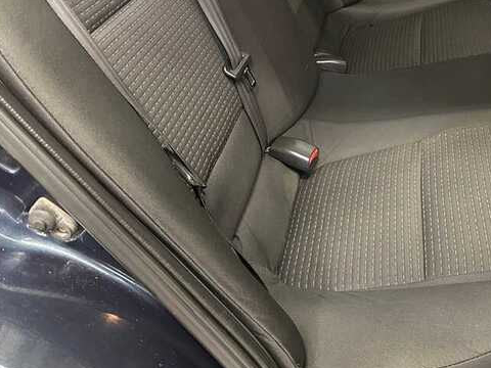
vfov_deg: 30.9
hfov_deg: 41.3
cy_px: 48
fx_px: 638
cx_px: 343
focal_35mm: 45
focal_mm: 6.86
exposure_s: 1/25
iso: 800
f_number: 1.78
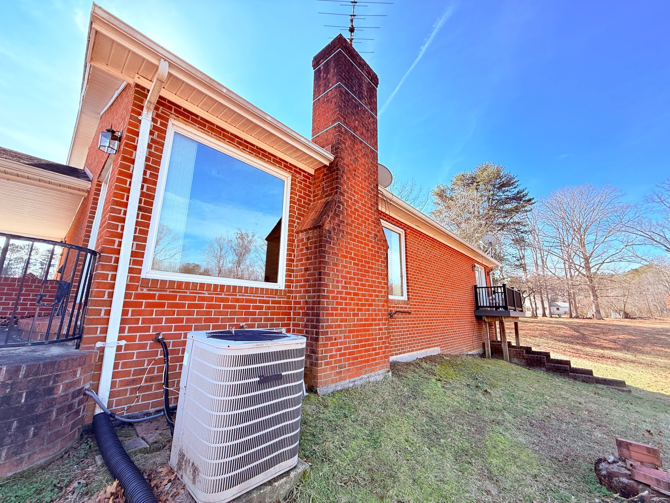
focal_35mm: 14
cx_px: 335
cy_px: 252
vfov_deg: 85.7
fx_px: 271
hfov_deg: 102.1
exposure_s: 1/644
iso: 64
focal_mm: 2.22
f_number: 2.2
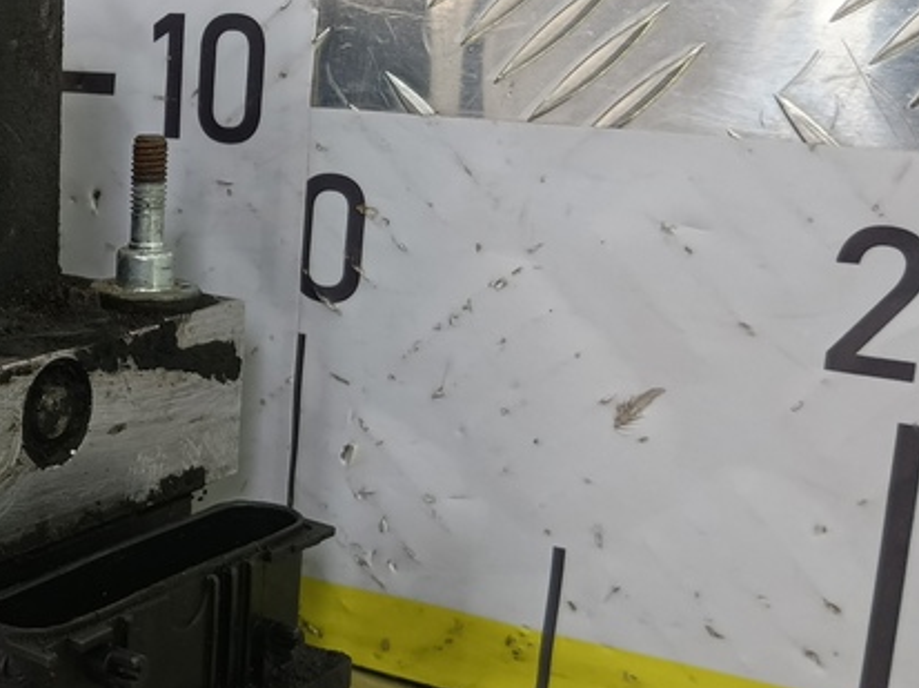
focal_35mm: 67
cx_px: -85
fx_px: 1777
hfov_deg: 26.7
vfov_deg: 21.9
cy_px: 399
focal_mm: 4.11
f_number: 1.6
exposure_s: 1/50
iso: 102
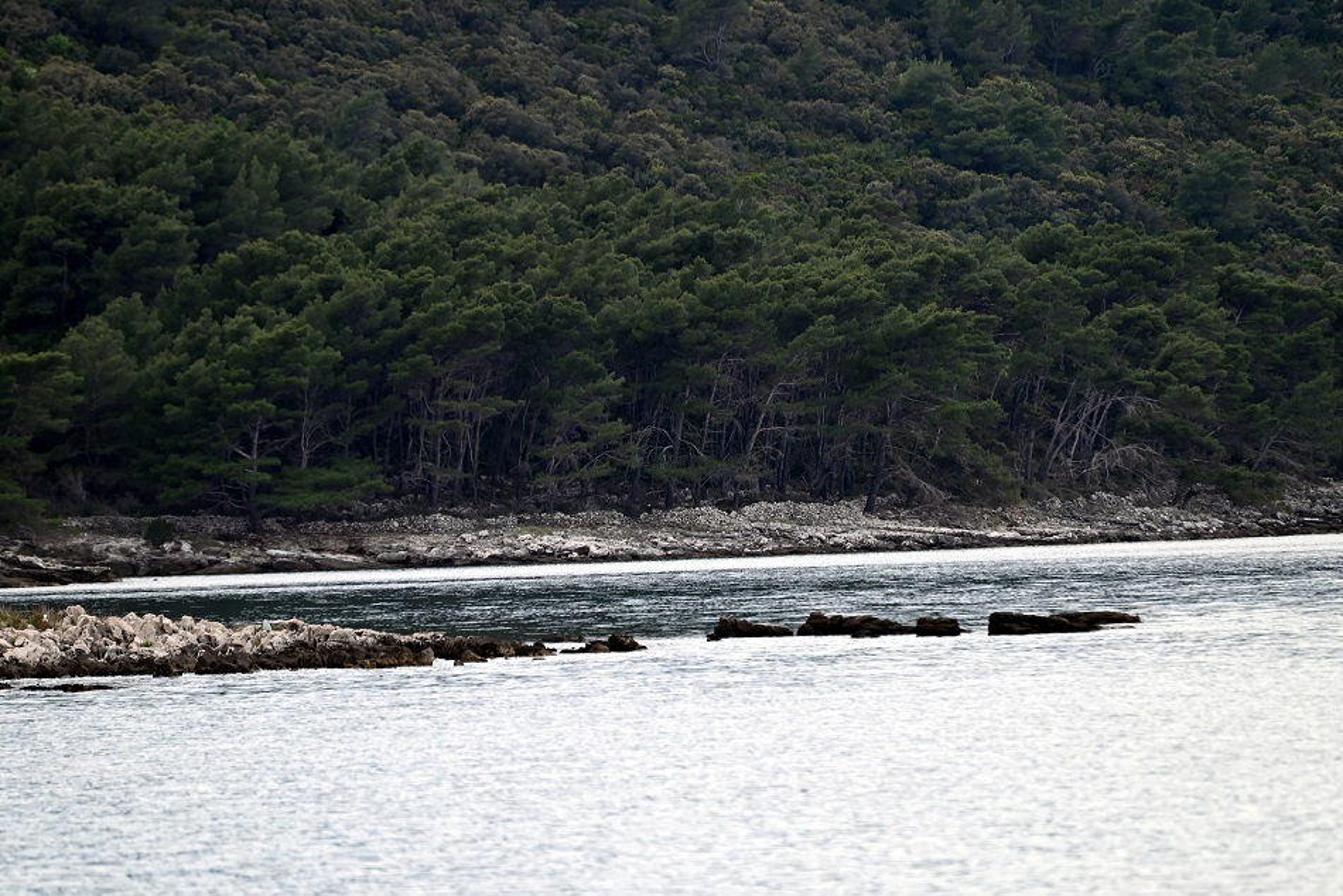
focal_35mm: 300
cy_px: 448
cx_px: 672
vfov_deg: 4.6
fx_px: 11194
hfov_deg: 6.9
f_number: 5.6
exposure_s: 1/640
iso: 400
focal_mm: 300
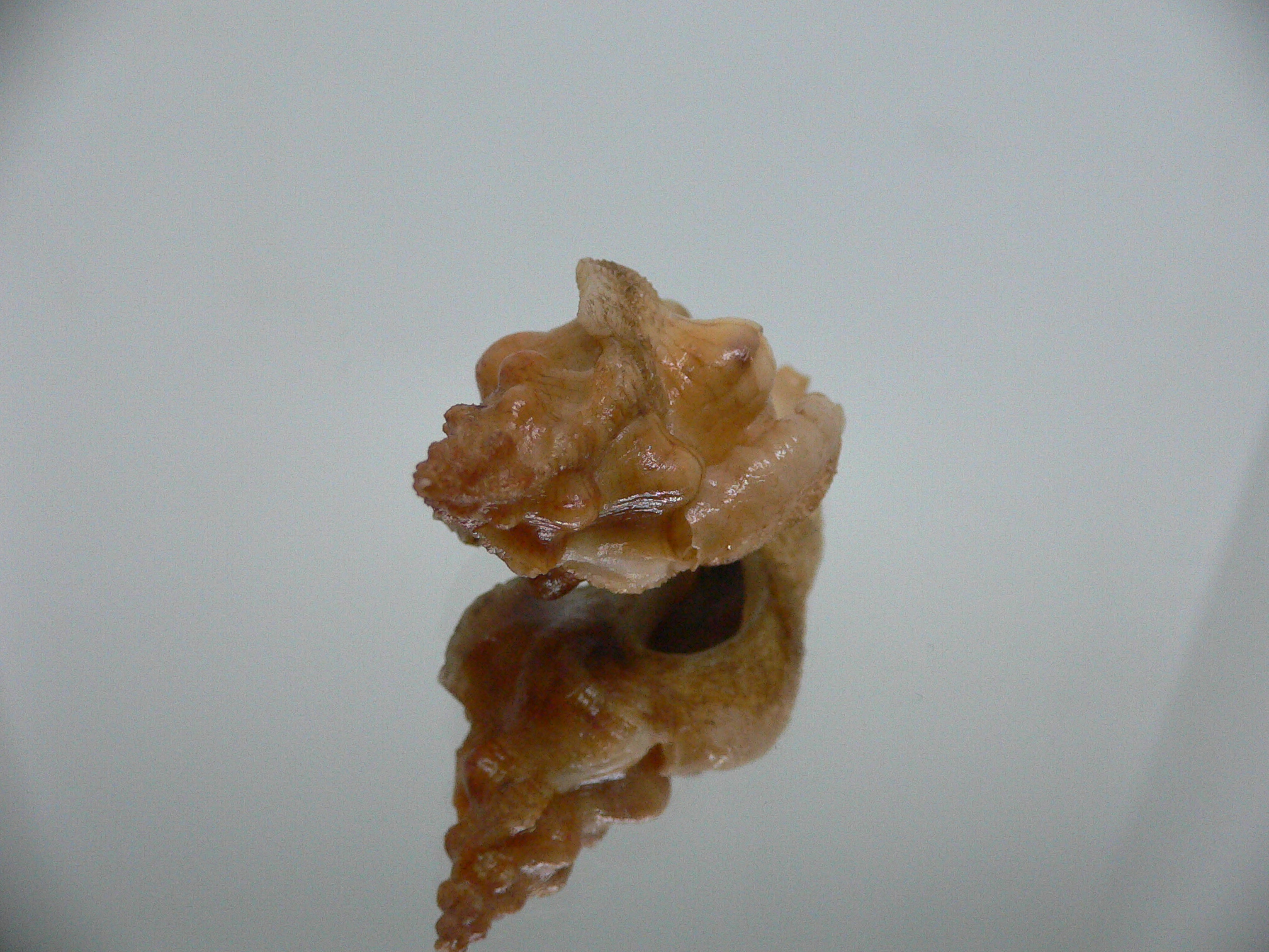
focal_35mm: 35
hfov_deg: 52.6
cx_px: 634
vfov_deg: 40.7
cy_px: 476
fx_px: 1283
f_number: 2.8
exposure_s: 1/50
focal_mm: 4.6
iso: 200
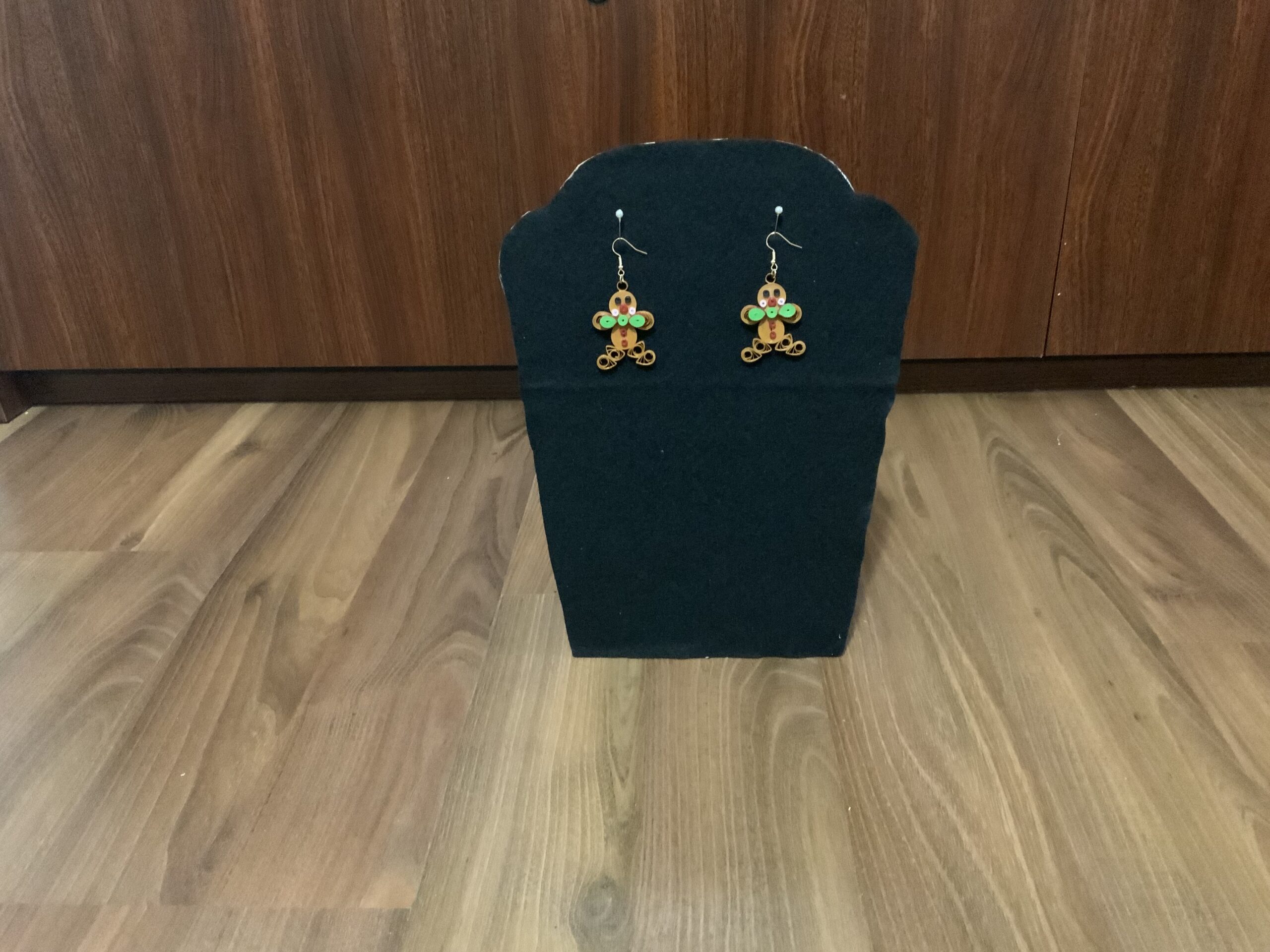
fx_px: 1064
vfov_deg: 48.2
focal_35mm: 29
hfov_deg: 61.7
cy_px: 476
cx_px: 635
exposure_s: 1/20
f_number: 1.8
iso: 500
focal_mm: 3
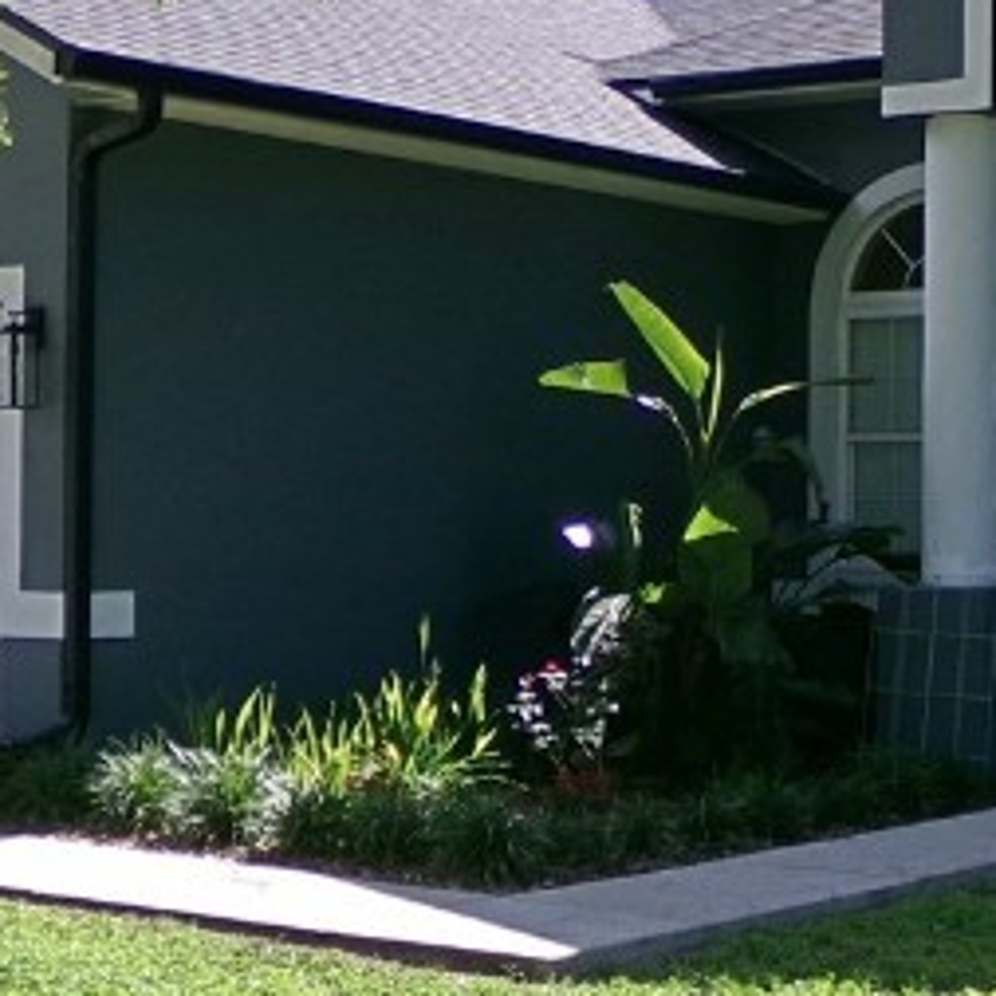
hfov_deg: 19.9
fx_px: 2800
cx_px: 846
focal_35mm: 86
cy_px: 445
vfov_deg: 20.2
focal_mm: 4.3
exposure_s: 1/420
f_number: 3.7
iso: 100
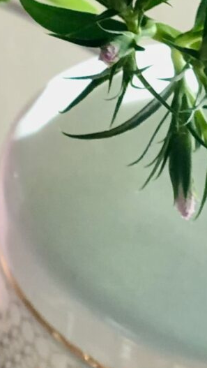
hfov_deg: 4.4
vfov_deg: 7.4
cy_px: -471
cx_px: -186
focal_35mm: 275
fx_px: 2680
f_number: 2.4
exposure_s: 1/50
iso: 32
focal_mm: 6
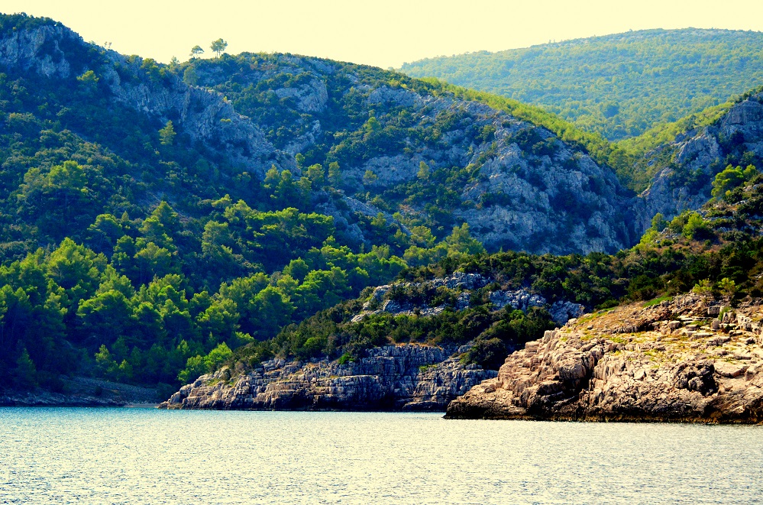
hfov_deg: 19.5
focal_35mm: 105
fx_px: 2220
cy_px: 252
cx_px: 382
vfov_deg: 13.0
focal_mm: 70
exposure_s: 1/8000
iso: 2800
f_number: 4.5
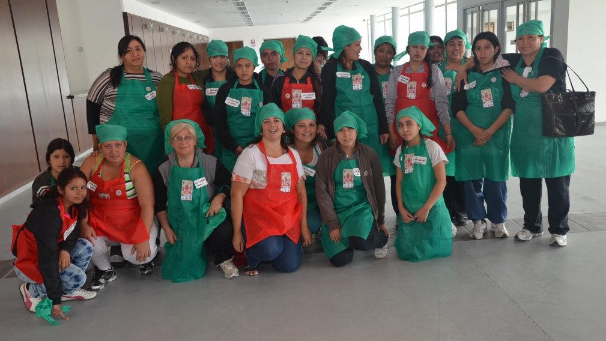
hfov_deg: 56.6
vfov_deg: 33.7
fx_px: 563
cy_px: 183
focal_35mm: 35
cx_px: 303
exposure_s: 1/60
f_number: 5.6
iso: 400
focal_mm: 22
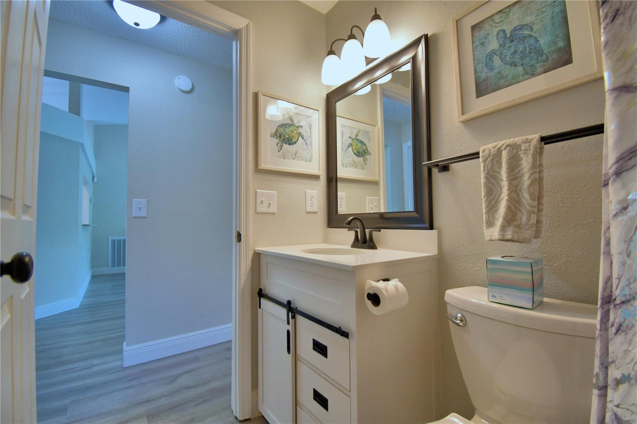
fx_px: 265
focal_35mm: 15
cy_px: 212
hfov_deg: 100.4
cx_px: 318
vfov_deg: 77.3
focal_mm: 10
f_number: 4.5
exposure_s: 1/60
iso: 400
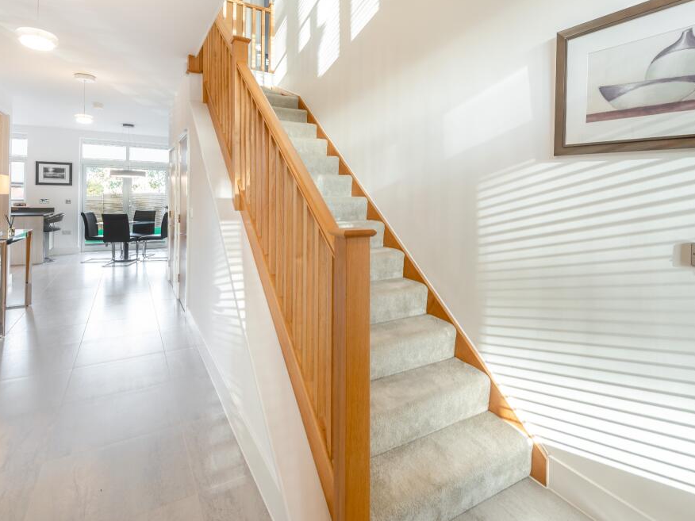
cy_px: 253
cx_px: 364
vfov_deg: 71.6
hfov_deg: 87.7
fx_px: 361
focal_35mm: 18
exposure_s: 1/5
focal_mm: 16
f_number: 8
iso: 100
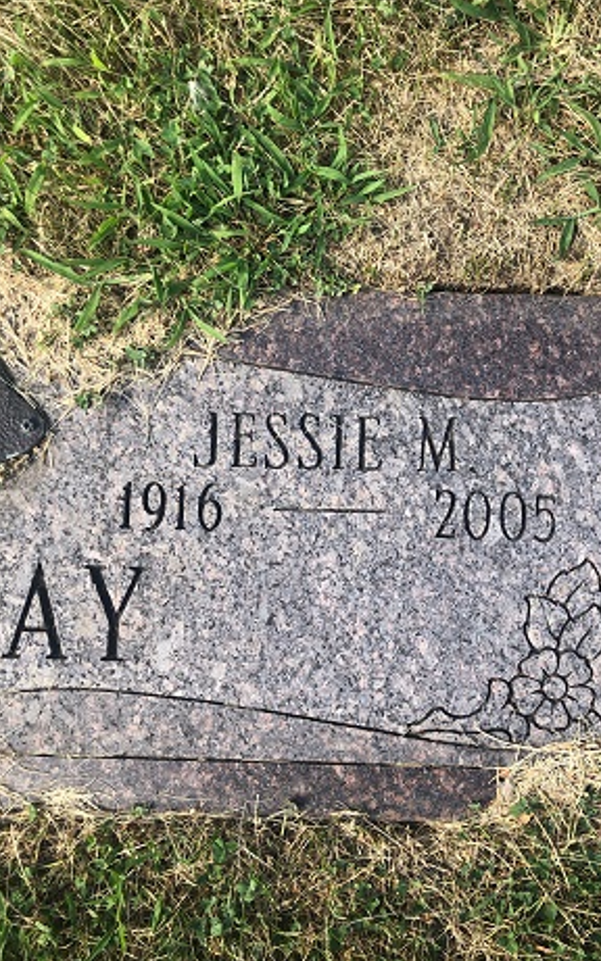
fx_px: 786
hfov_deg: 41.7
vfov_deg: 62.9
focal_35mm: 30
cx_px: 357
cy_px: 482
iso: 20
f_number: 1.8
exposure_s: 1/363
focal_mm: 3.99
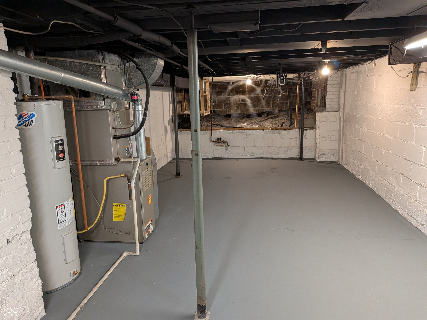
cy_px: 160
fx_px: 296
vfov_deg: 56.8
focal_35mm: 24
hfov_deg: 71.6
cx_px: 214
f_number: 1.7
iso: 513
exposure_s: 1/120
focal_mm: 4.53
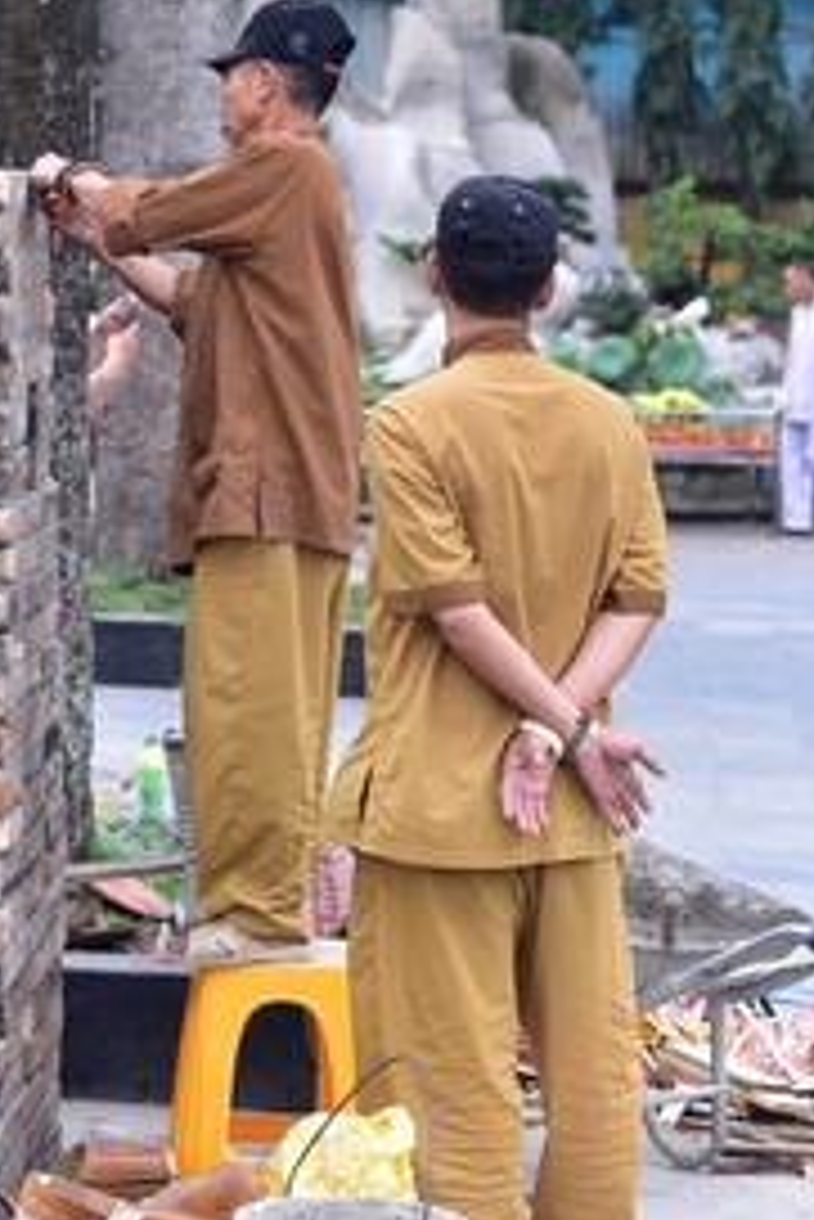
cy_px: -72
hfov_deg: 11.2
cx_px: -139
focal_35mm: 120
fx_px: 4064
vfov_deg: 16.6
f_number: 3.2
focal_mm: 50
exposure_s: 1/320
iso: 100
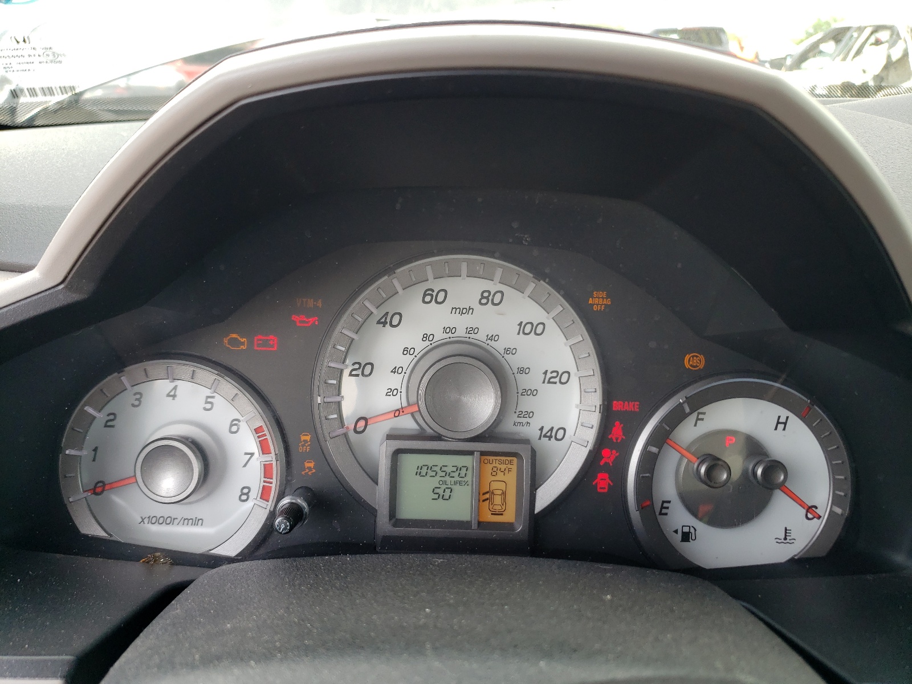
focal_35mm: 26
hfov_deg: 67.3
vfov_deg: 53.1
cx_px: 456
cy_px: 342
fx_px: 685
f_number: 1.5
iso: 50
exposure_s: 1/169
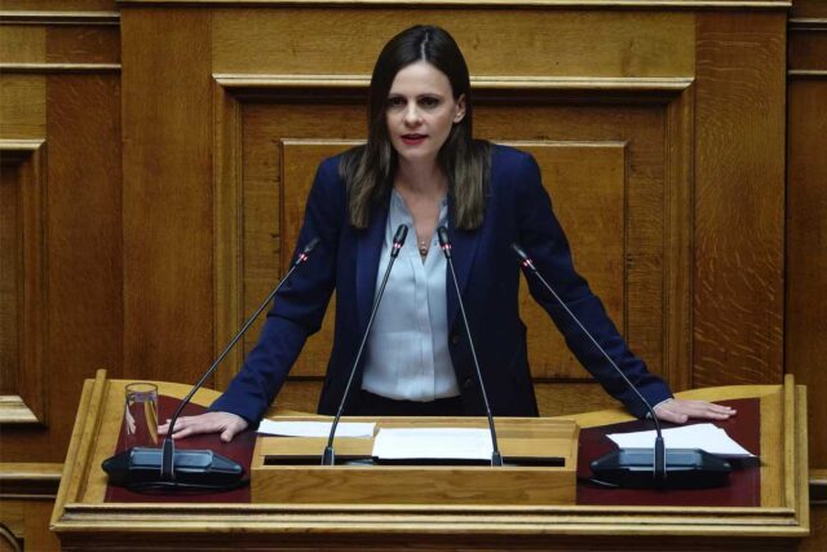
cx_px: 414
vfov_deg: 3.4
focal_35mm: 400
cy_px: 276
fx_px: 9190
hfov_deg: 5.2
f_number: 4
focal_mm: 146.76
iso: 1600
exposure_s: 1/200
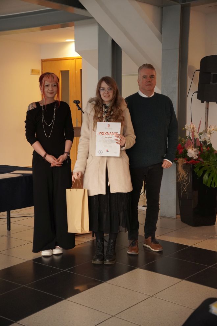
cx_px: 108
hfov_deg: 25.3
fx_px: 484
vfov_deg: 37.2
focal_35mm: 54
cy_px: 163
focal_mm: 35.7
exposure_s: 1/125
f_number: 3.5
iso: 2000
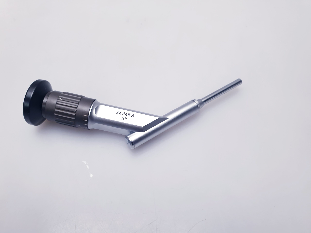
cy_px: 116
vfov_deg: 53.1
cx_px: 156
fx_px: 234
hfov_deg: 67.3
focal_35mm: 26
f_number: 2.4
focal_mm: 4.3
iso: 64
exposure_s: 1/50
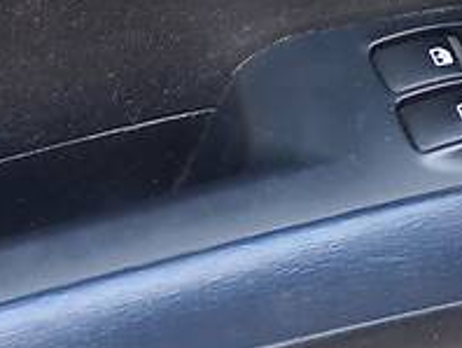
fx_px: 1457
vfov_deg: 13.5
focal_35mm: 109
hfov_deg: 17.9
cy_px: 21
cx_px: 348
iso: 160
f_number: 1.8
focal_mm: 4
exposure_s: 1/50
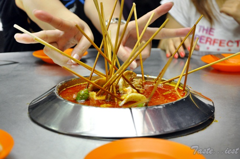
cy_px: 80
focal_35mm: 75
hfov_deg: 27.0
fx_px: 499
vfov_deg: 18.1
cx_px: 120
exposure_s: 1/80
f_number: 5
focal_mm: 50
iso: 1250
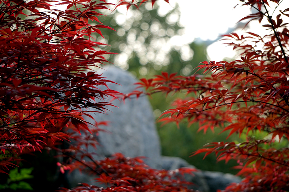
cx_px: 144
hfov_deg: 14.3
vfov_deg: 9.5
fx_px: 1155
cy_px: 96
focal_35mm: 144
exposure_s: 1/160
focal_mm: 96
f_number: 5.6
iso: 160
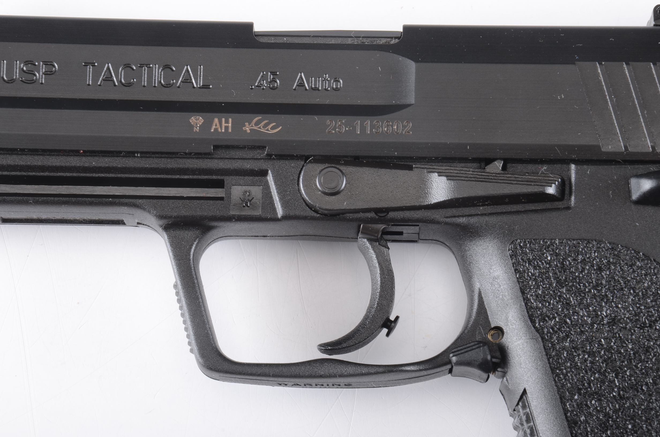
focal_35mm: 158
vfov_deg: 8.7
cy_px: 218
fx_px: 2882
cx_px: 330
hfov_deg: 13.1
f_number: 22
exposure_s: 1/200
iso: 160
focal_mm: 105
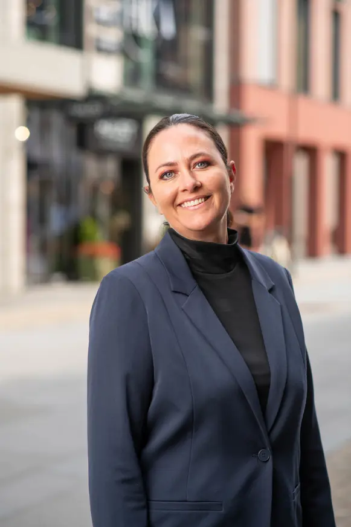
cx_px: 176
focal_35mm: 85
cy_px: 264
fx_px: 1244
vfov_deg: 23.9
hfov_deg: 16.1
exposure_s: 1/200
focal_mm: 85
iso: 64
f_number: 2.8
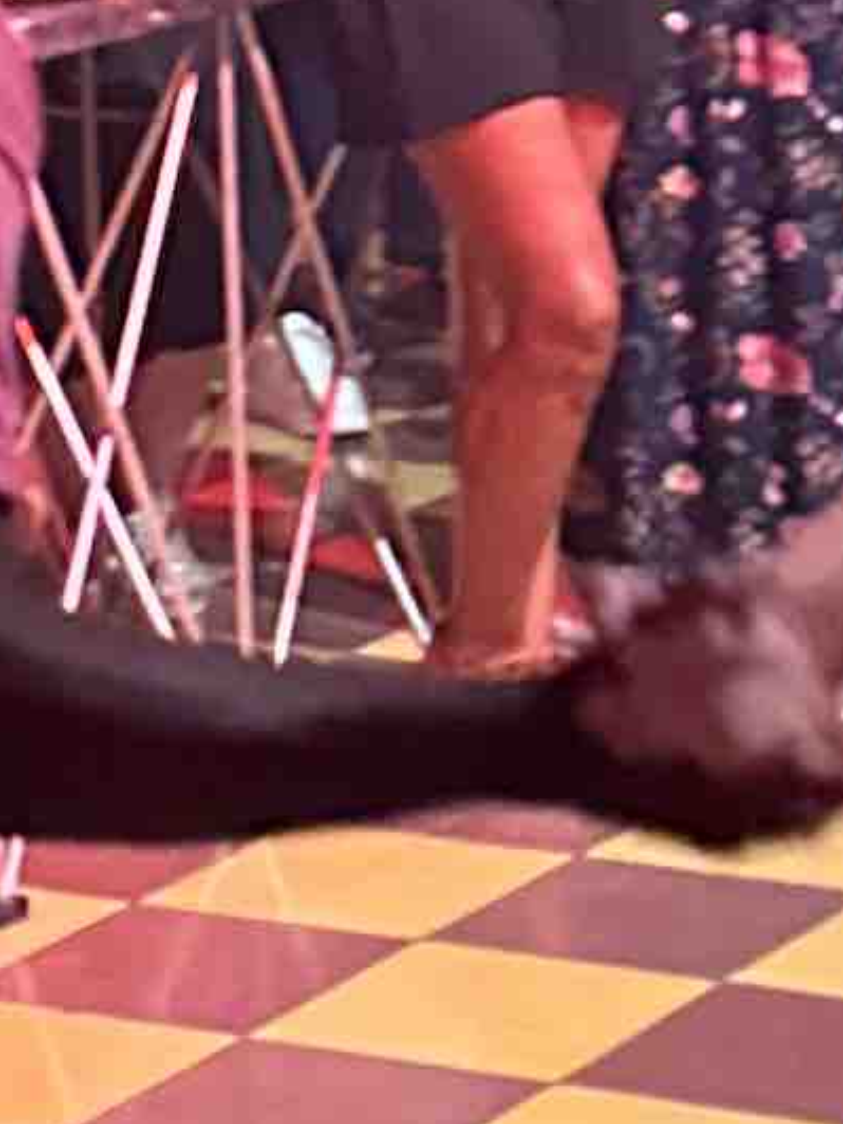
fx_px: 5910
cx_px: 182
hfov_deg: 8.1
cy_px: -486
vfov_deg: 10.5
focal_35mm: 182
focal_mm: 6.86
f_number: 1.78
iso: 800
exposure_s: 1/60
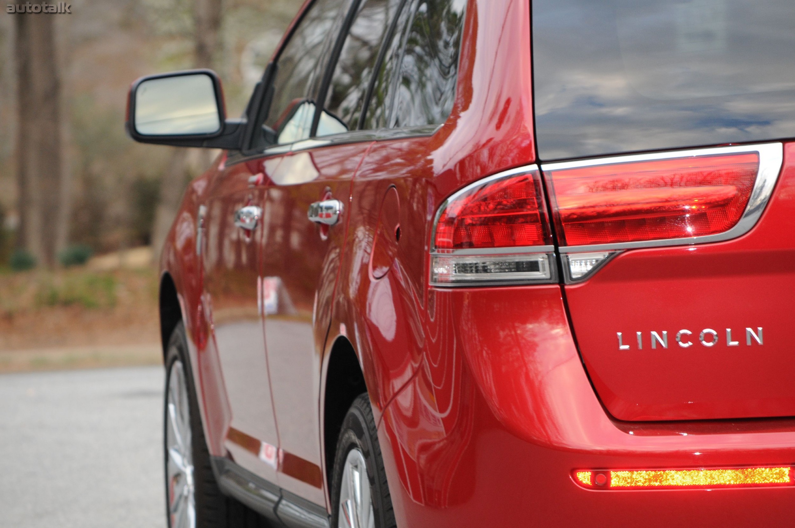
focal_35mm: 225
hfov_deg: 9.2
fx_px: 4963
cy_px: 264
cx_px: 398
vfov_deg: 6.1
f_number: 8
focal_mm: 150
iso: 500
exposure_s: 1/60
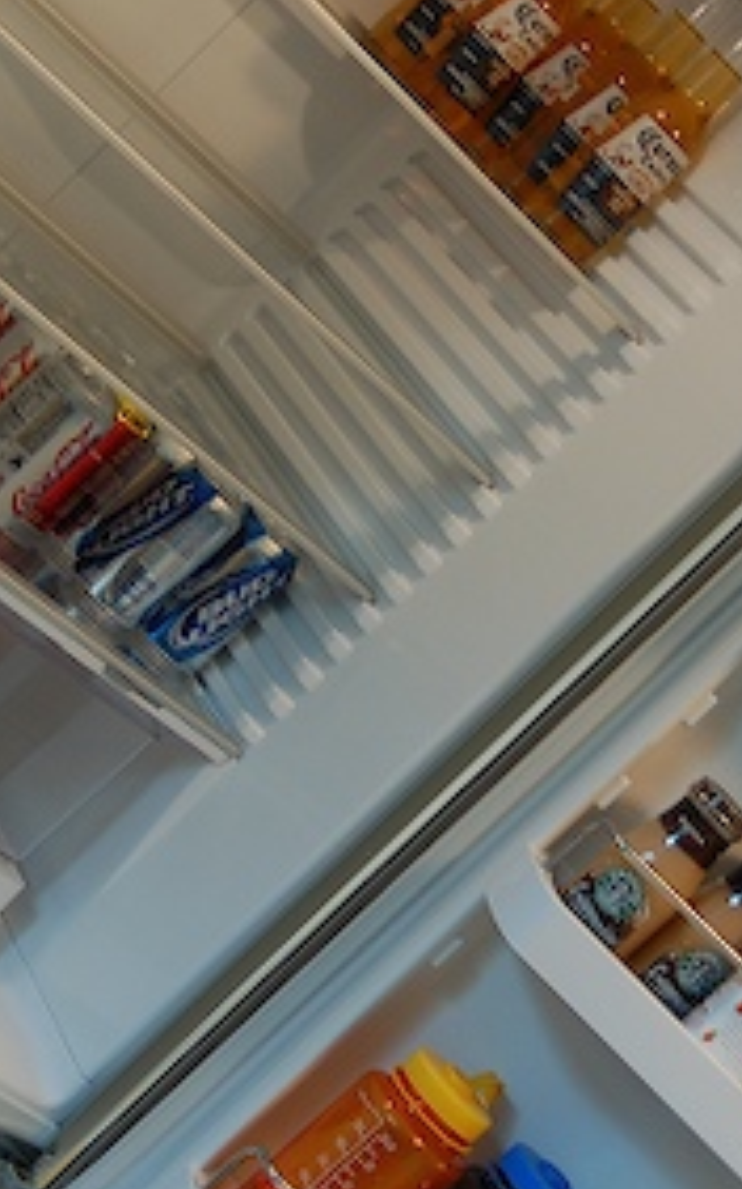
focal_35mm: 97
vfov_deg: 21.4
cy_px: 542
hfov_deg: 13.4
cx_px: 510
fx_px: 3142
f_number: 3.3
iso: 400
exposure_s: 1/40
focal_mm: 28
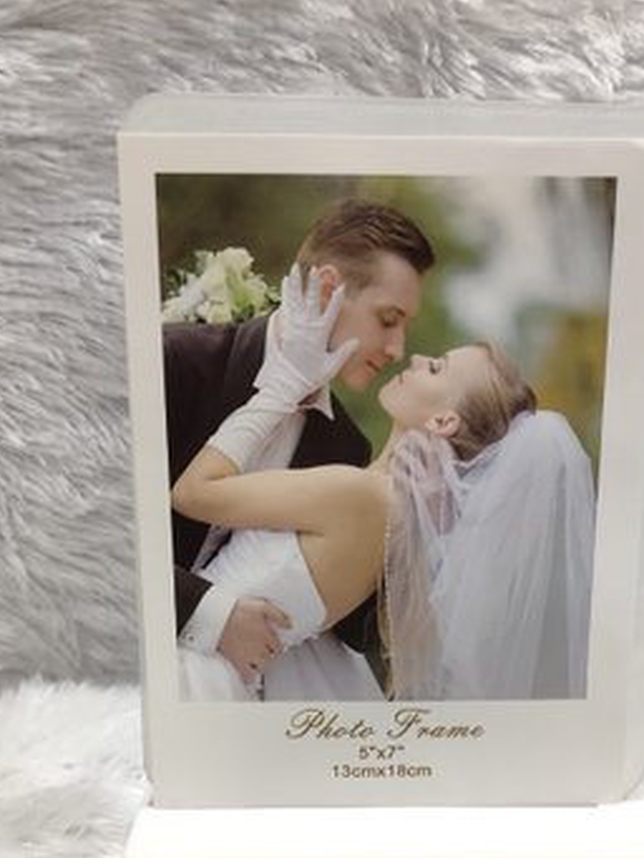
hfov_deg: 32.1
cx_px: 385
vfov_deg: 41.3
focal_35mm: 45
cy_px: 599
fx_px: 1116
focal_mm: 6.19
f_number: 1.65
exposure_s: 1/50
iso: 800
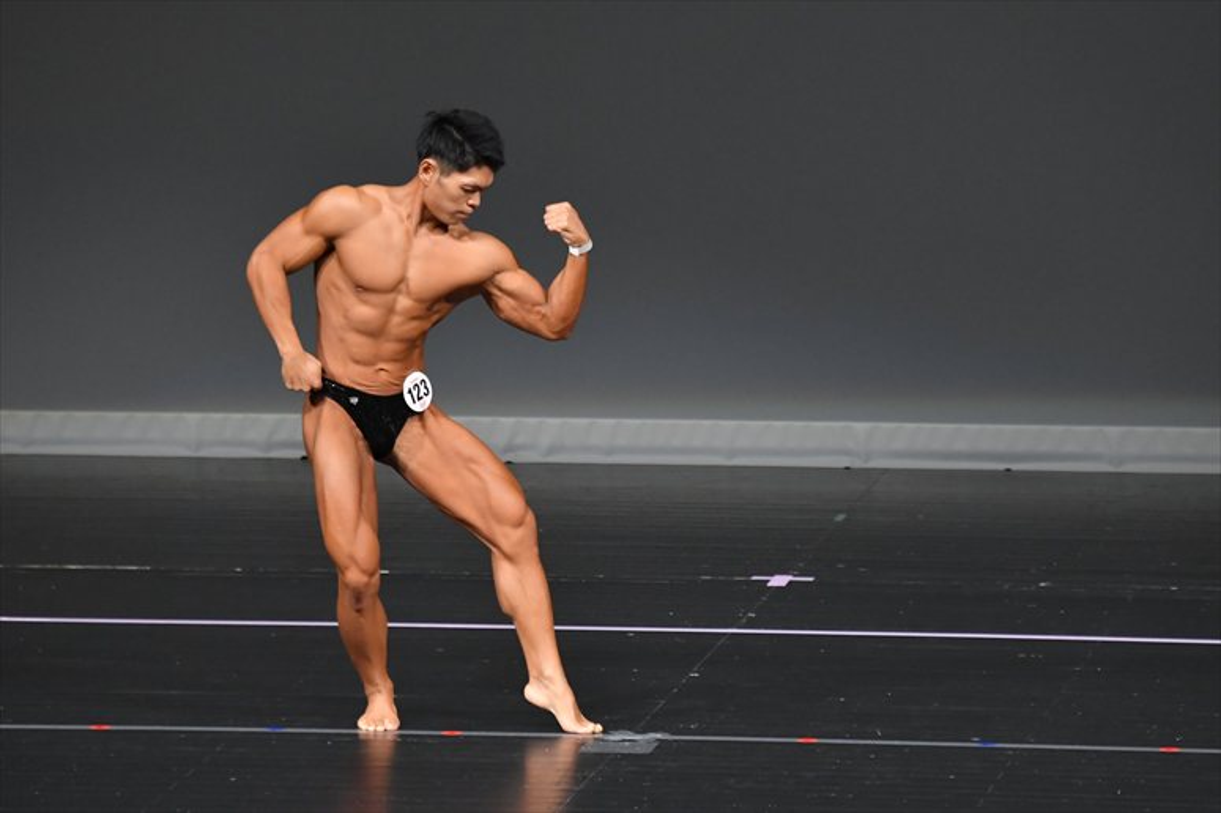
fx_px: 11696
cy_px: 406
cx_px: 610
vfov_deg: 4.0
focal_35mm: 345
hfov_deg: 6.0
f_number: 5.6
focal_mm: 230
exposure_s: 1/400
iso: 4000
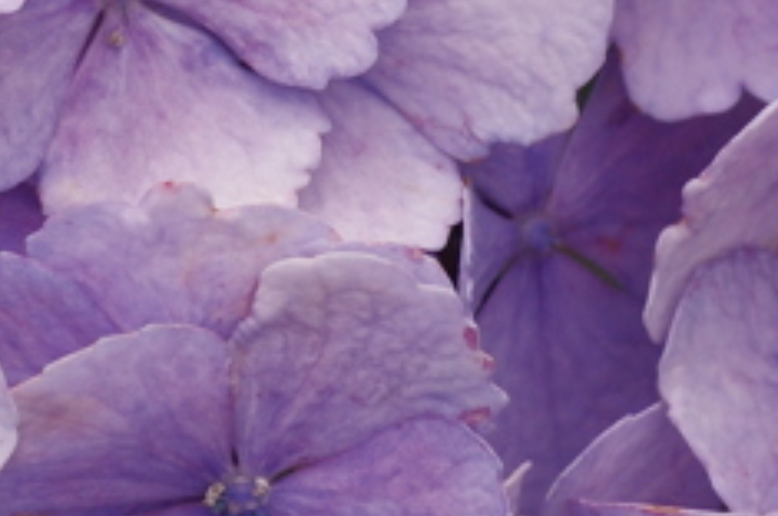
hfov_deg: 3.5
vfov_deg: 2.3
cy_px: -248
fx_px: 12690
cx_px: -66
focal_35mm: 588
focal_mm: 90
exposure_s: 1/400
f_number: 9
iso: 400
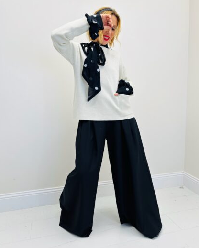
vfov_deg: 62.1
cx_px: 100
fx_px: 206
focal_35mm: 28
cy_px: 119
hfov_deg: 51.6
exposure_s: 1/121
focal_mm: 5.96
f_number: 1.6
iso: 32
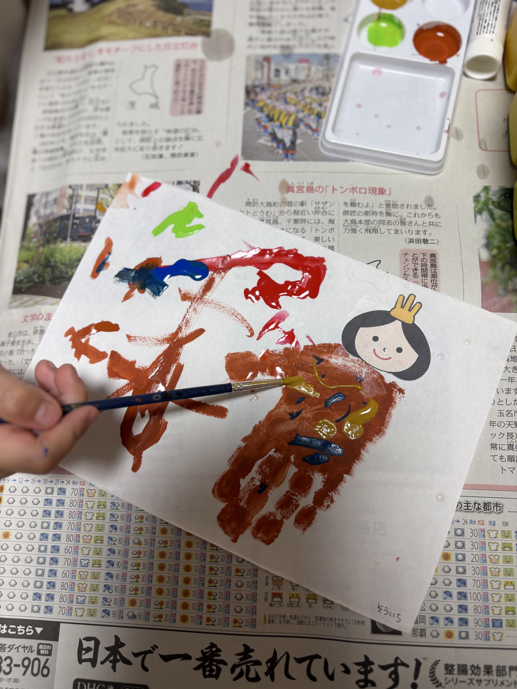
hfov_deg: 53.1
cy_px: 344
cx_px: 258
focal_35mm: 26
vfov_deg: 67.3
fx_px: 518
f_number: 1.6
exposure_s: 1/84
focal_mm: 5.96
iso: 64
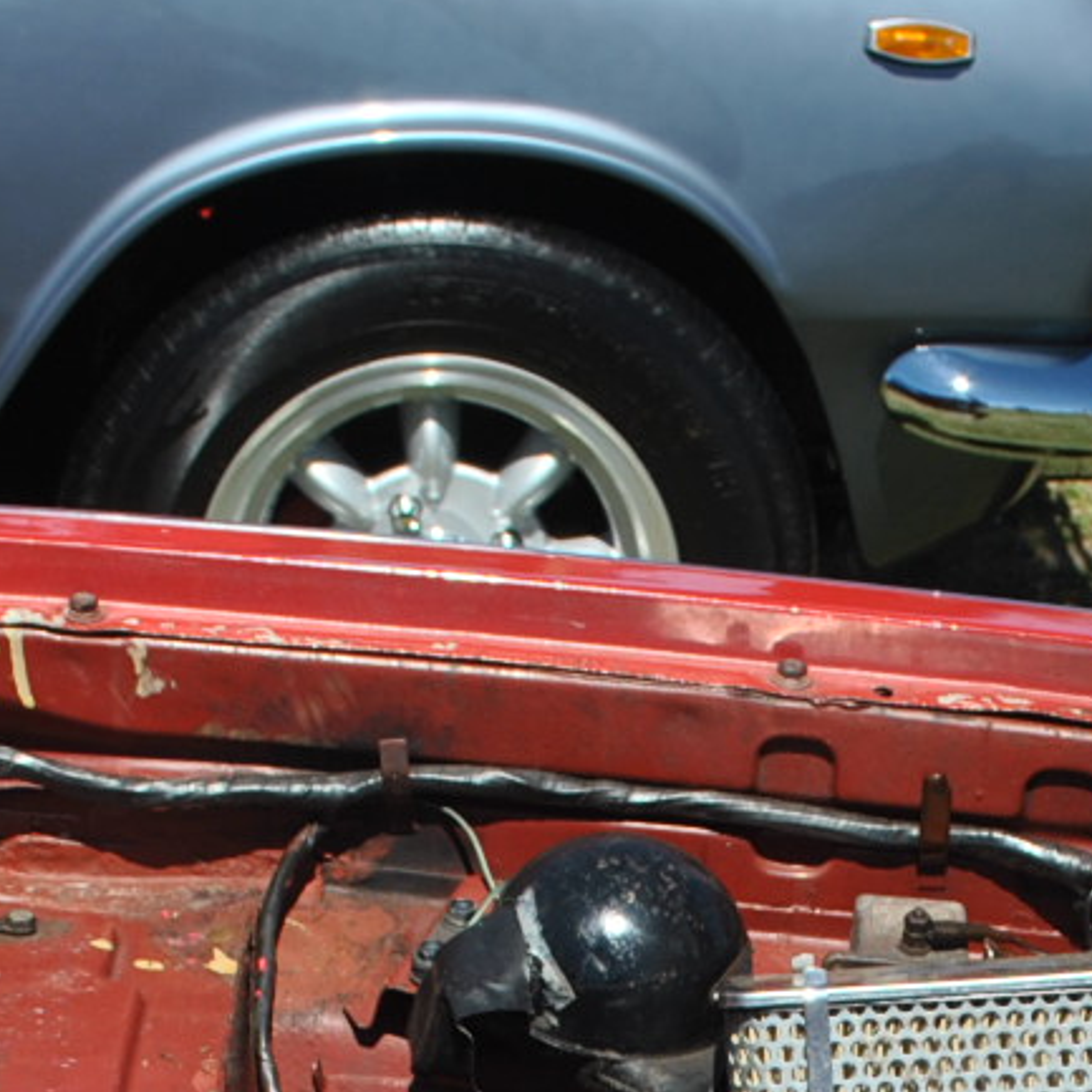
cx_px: 827
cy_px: 1599
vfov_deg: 12.2
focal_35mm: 137
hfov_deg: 12.7
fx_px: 4890
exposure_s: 1/250
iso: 100
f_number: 8
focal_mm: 24
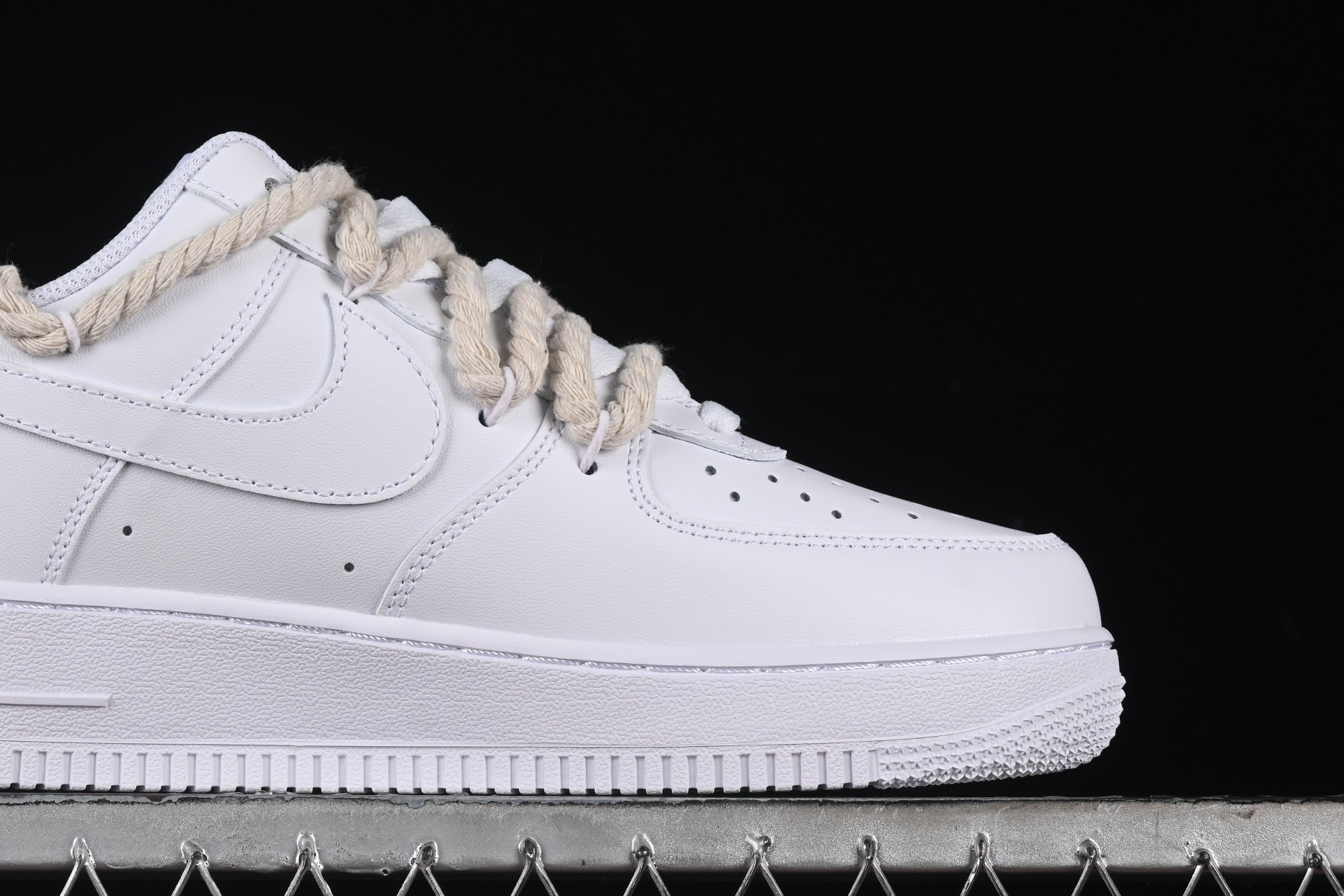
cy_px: 381
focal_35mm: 112
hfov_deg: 18.2
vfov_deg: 12.2
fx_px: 4181
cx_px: 386
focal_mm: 50
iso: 160
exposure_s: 1/80
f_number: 9
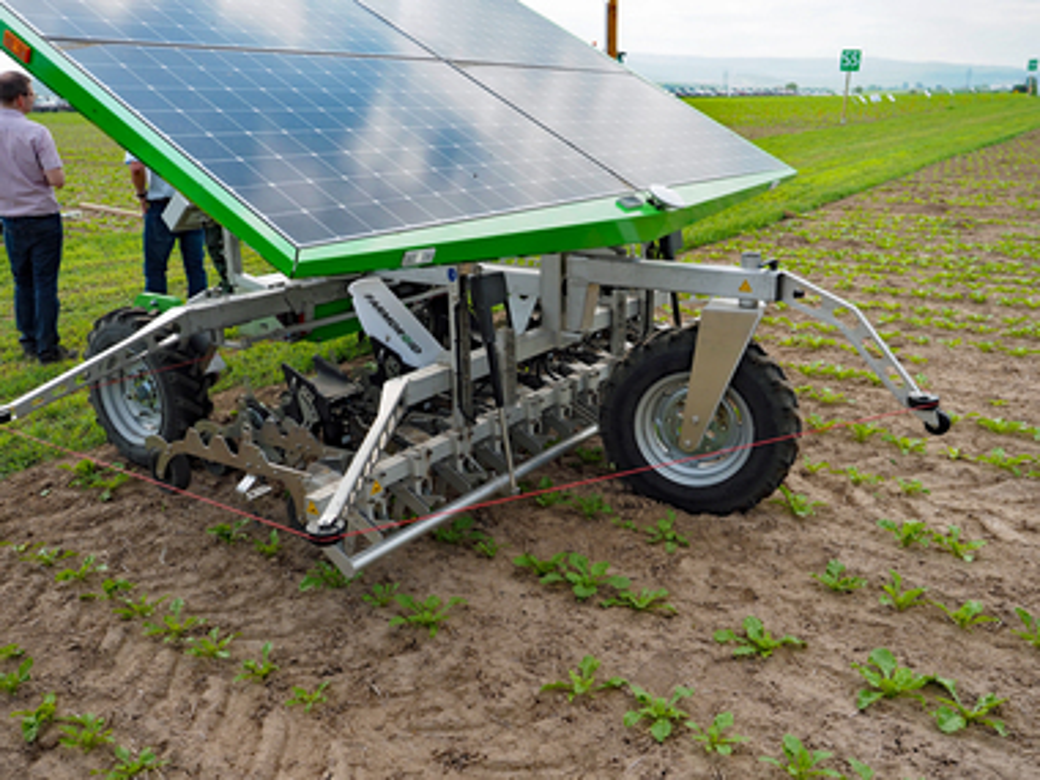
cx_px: 520
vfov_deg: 46.8
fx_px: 901
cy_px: 390
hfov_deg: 60.0
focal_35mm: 30
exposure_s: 1/1000
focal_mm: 15
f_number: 3.5
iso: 250
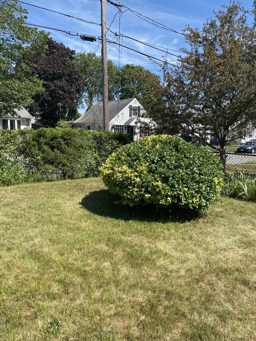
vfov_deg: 67.3
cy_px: 170
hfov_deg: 53.1
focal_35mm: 26
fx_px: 256
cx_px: 128
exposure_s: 1/1678
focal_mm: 4.25
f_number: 1.8
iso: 32
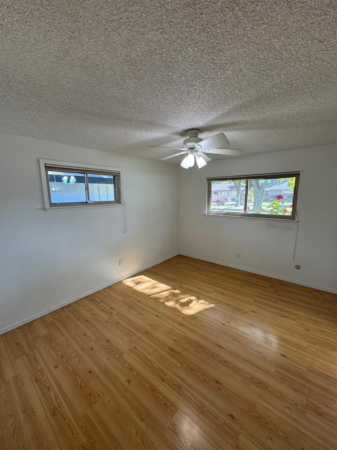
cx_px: 168
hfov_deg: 85.7
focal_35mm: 14
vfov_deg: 102.1
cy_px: 225
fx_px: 182
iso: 125
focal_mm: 2.22
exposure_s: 1/120
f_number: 2.2
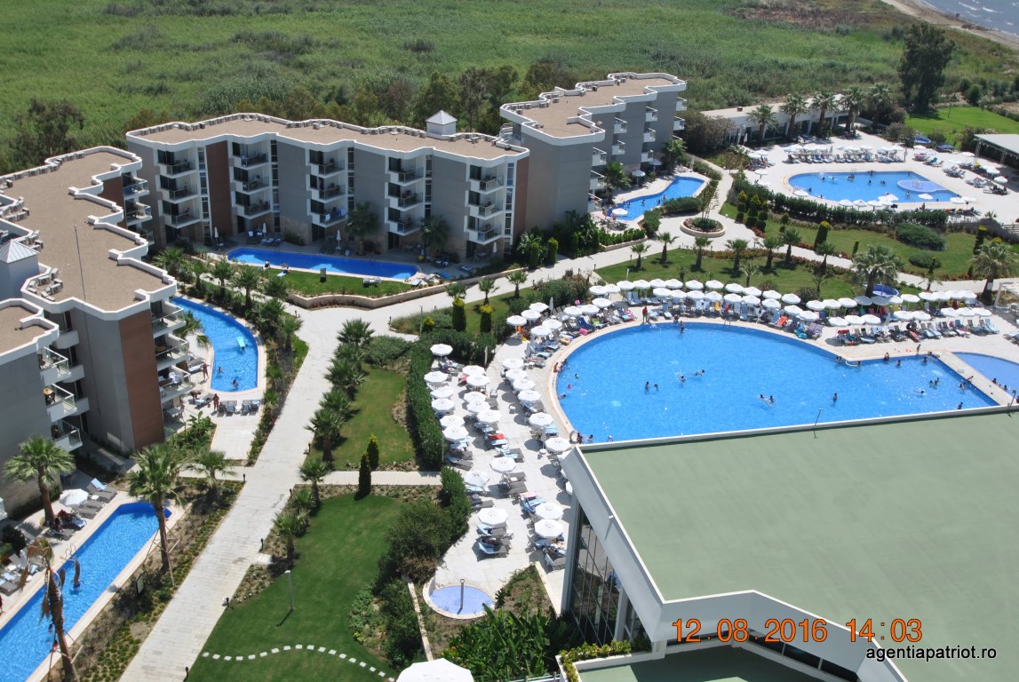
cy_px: 341
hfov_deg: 53.1
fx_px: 1020
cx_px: 510
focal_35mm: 36
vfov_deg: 37.0
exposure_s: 1/320
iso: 100
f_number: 9
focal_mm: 24
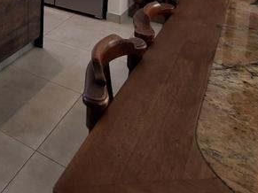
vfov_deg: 27.0
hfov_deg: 35.8
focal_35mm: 44
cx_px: -34
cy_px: -66
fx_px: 328
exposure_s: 1/100
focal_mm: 1.64
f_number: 2.2
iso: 40
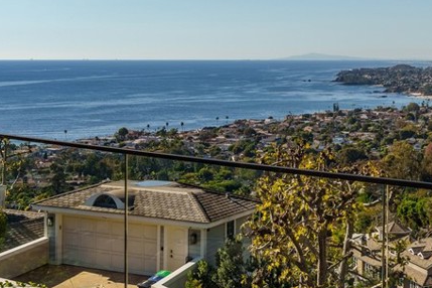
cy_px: 92
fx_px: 888
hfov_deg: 27.3
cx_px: 252
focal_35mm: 74
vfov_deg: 18.4
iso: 400
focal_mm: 31
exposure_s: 1/8000
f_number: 11
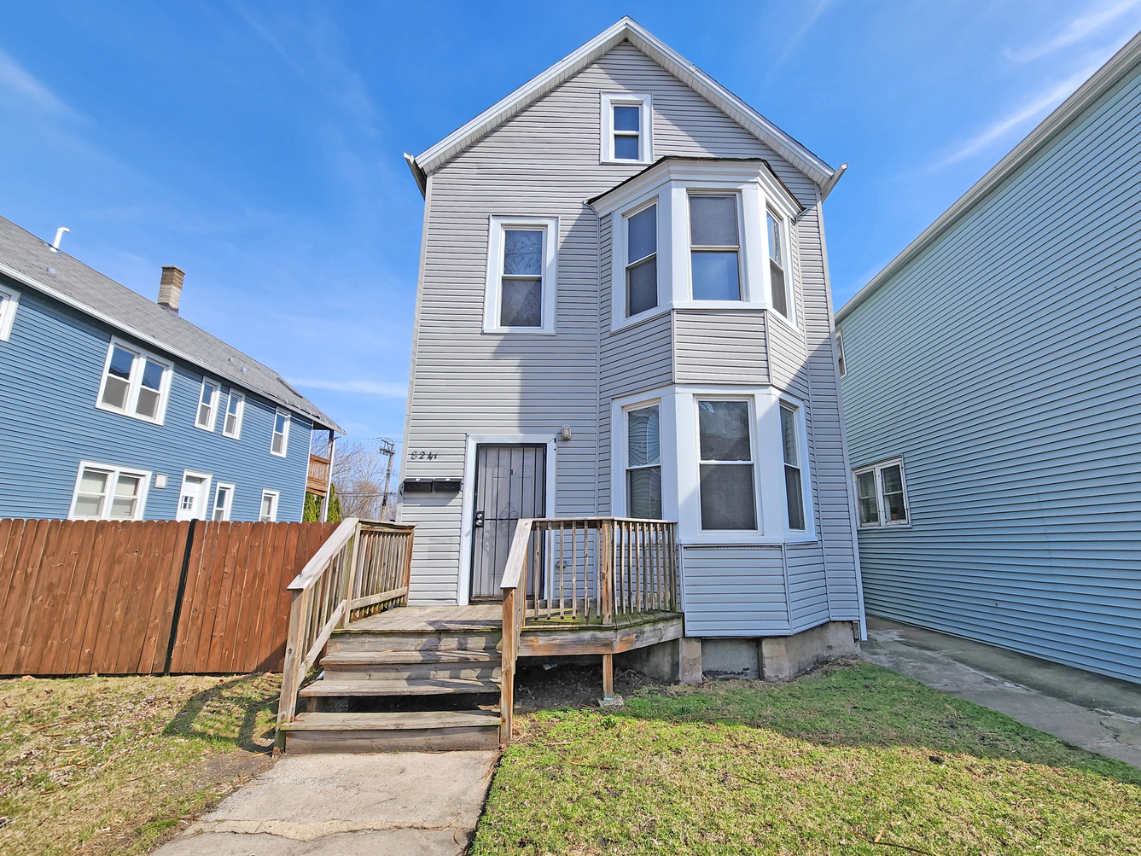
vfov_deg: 85.7
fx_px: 462
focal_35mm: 14
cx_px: 604
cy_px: 434
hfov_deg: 101.9
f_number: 2.2
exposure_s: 1/1410
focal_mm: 2.2
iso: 50
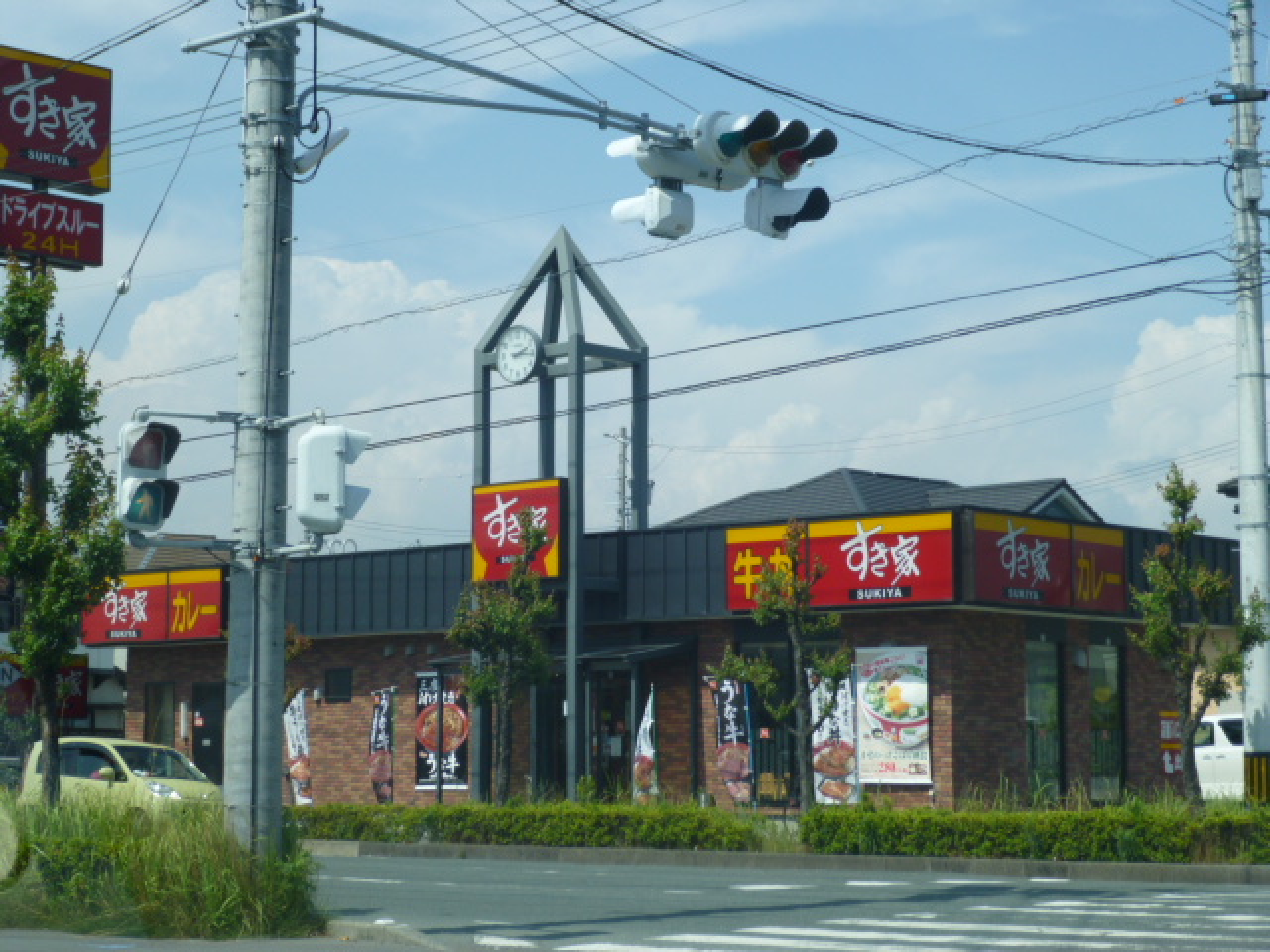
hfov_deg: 28.2
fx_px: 2531
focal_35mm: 69
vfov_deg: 21.3
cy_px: 476
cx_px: 635
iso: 100
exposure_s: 1/640
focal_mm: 12.3
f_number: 4.6
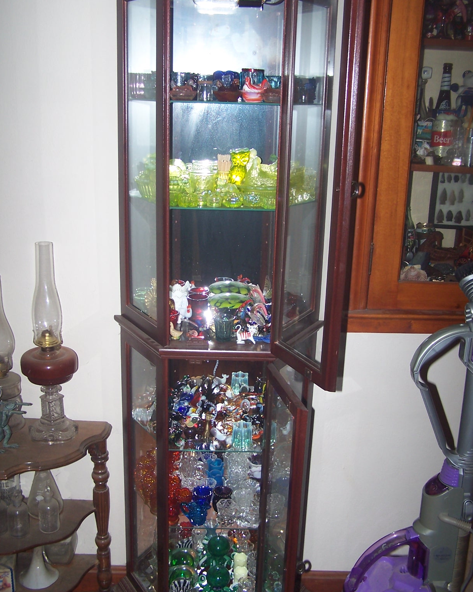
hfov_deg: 37.3
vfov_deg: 45.8
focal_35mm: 40
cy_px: 291
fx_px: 700
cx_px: 237
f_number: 2.8
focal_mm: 6.3
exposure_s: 1/60
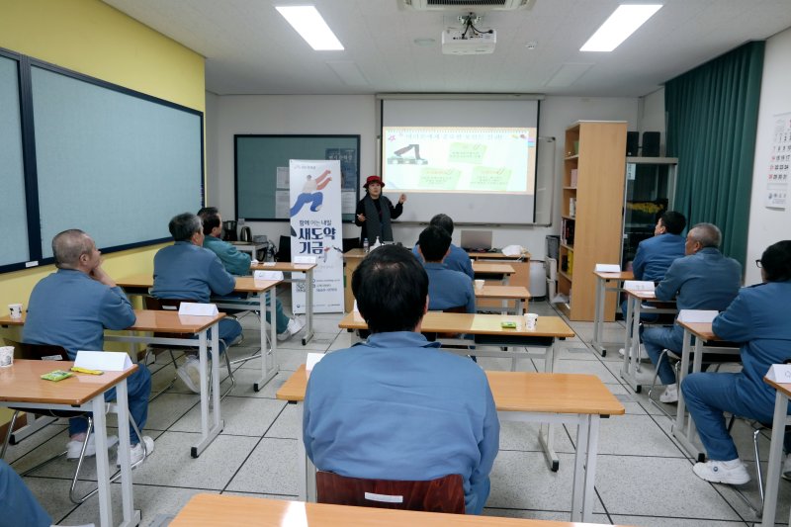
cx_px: 396
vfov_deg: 53.1
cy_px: 264
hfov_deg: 73.8
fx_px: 527
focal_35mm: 24
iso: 200
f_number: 3.5
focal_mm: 16
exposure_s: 1/40
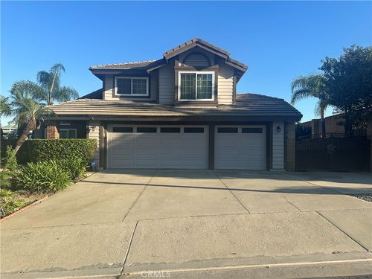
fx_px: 258
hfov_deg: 71.6
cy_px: 140
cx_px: 186
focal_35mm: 24
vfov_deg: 56.8
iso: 80
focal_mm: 6.86
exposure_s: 1/2299
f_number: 1.78
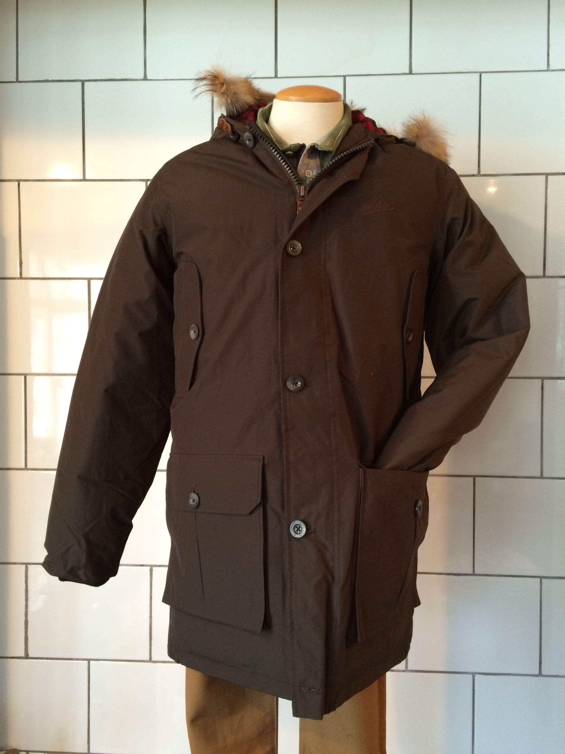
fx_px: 631
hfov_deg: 48.2
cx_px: 282
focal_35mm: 29
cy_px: 377
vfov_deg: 61.7
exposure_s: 1/30
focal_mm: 4.15
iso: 200
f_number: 2.2
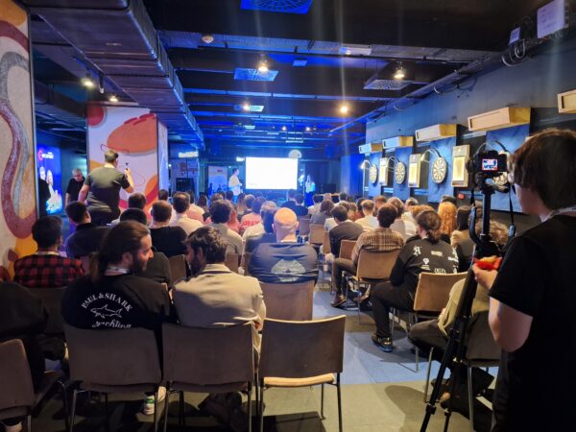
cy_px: 216
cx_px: 288
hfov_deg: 73.9
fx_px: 383
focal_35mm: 23
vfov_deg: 58.9
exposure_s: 1/20
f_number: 1.8
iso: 800
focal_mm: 5.54
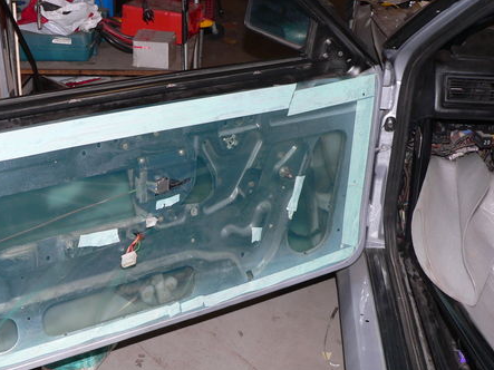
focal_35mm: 52
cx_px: 155
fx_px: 742
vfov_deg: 28.0
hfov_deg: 36.4
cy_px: 222
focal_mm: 6
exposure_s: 1/60
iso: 100
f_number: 2.8
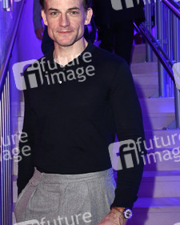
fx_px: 399
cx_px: 77
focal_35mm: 60
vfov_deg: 31.4
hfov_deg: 25.4
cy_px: 111
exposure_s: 1/100
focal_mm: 45
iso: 2500
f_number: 5.6
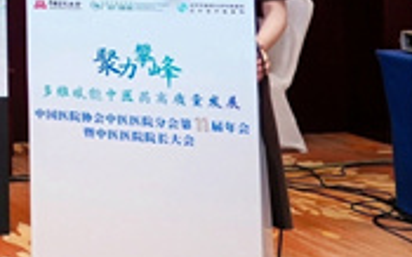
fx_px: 1256
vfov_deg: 11.1
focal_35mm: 112
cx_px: -403
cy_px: -156
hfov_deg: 15.2
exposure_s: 1/200
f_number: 4
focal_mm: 24
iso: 1000
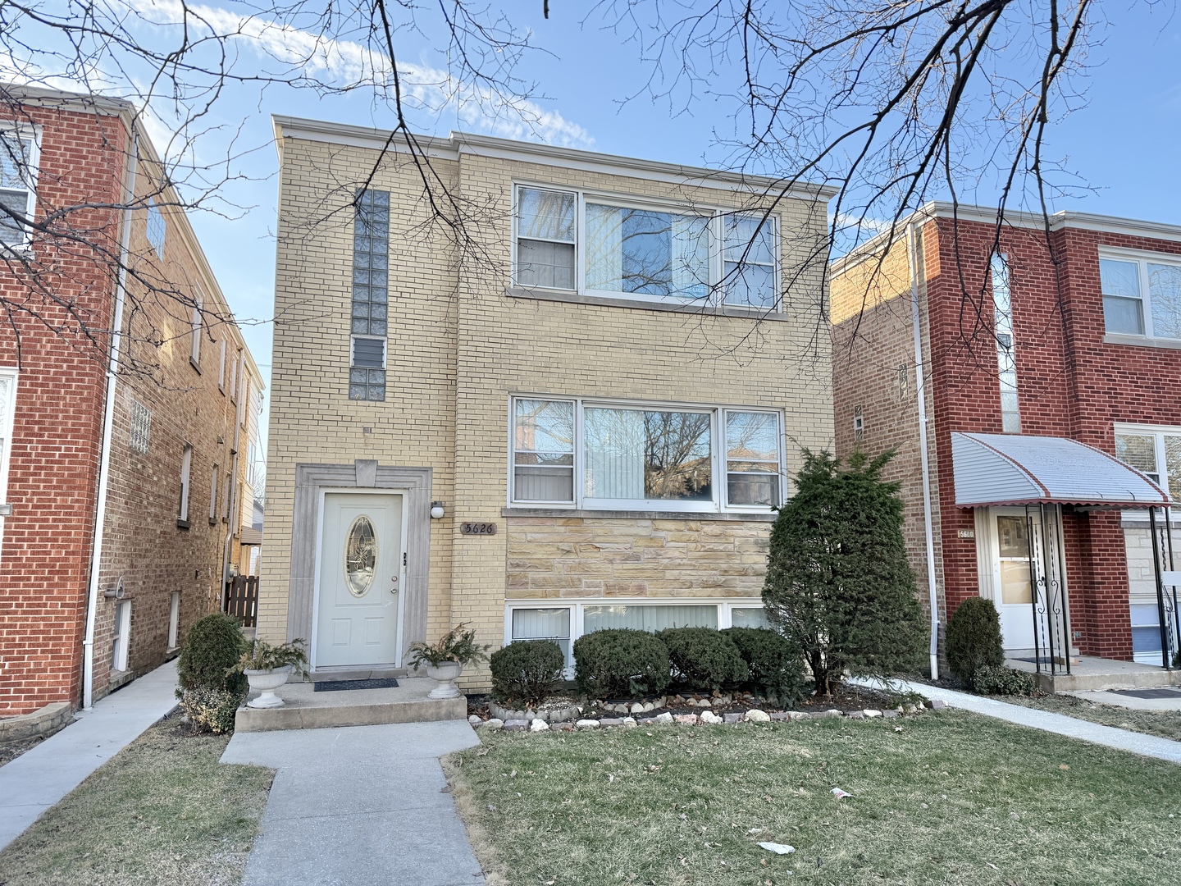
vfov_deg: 56.8
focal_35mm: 24
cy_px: 443
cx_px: 590
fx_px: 819
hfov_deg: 71.6
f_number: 1.78
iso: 100
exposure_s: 1/1091
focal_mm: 6.76
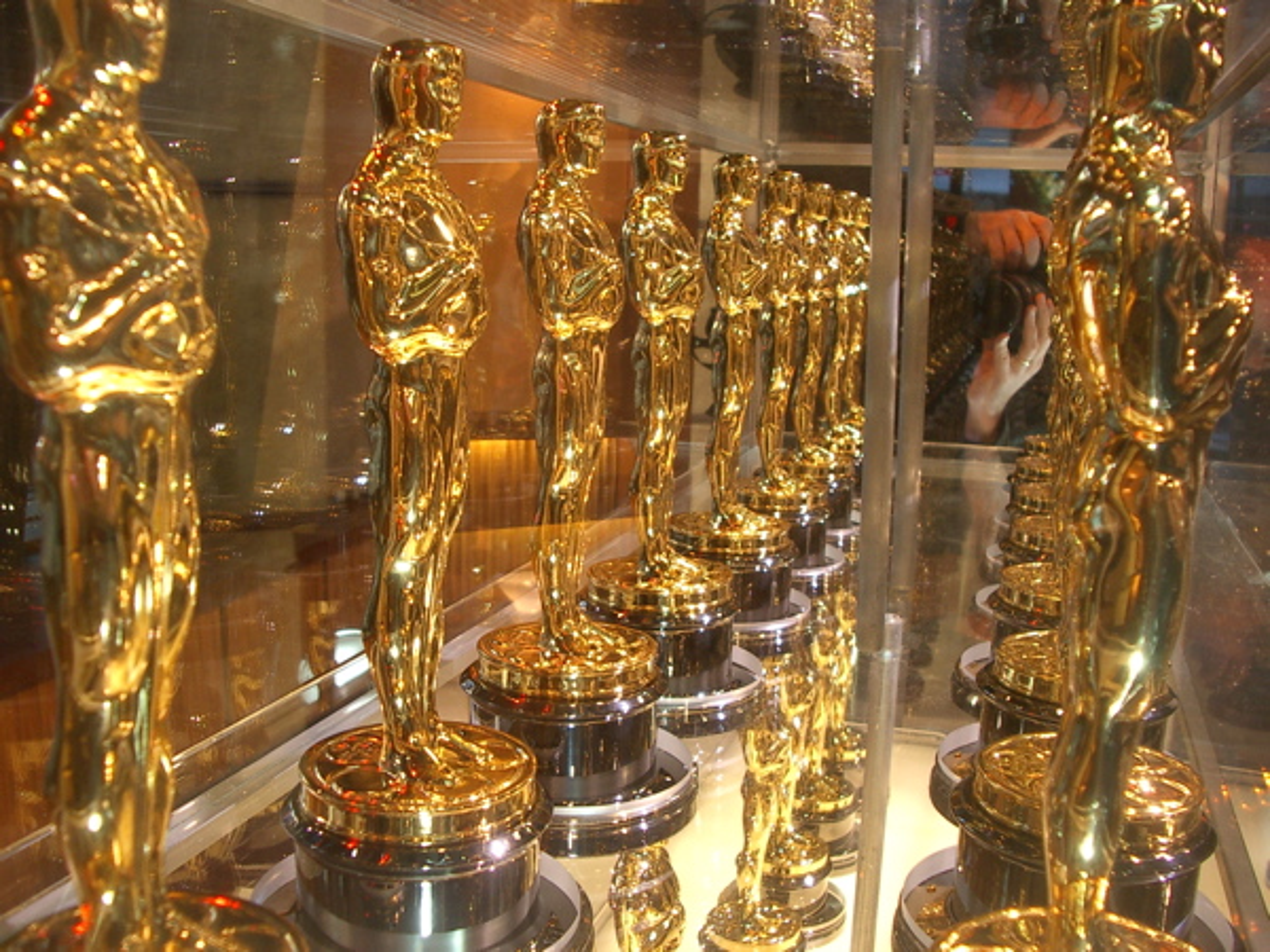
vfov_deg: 40.7
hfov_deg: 52.6
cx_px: 635
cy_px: 476
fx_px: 1284
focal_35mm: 35
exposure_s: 1/60
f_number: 2.6
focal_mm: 5.8
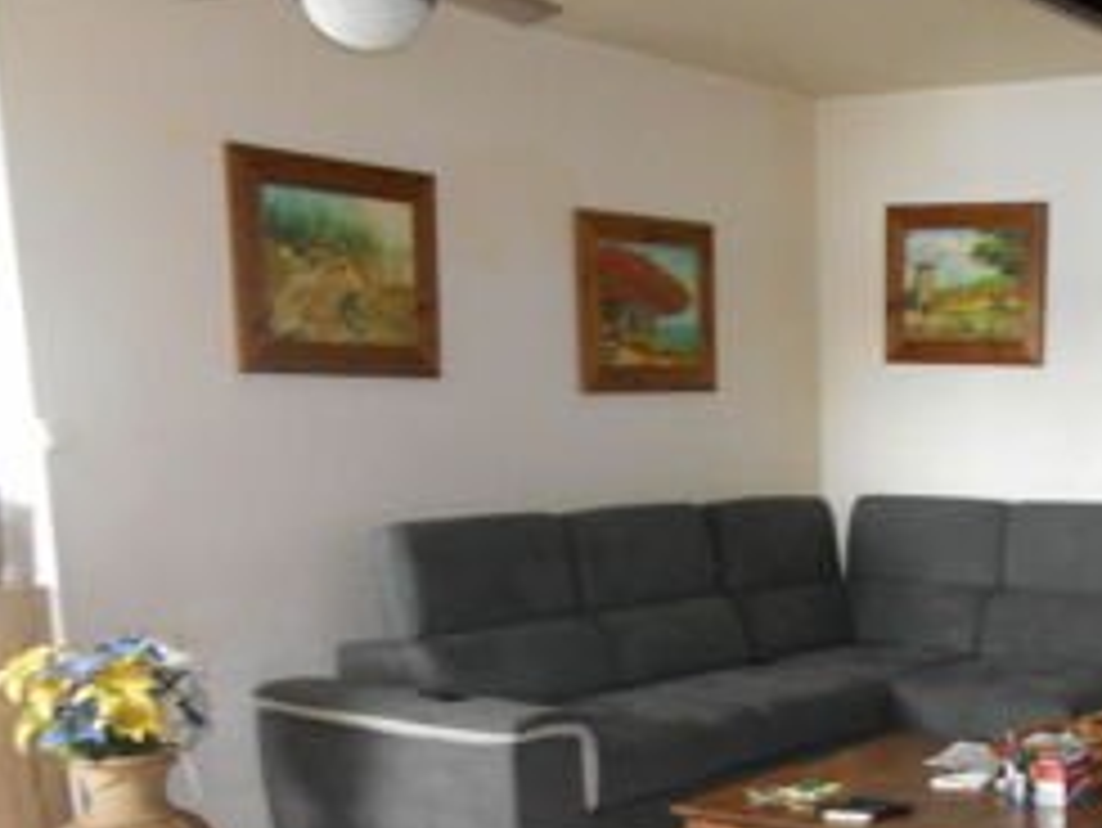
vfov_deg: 27.5
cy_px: 760
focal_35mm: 51
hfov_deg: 34.9
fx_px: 1624
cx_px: 1030
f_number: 3.2
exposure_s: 1/25
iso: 320
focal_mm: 4.6
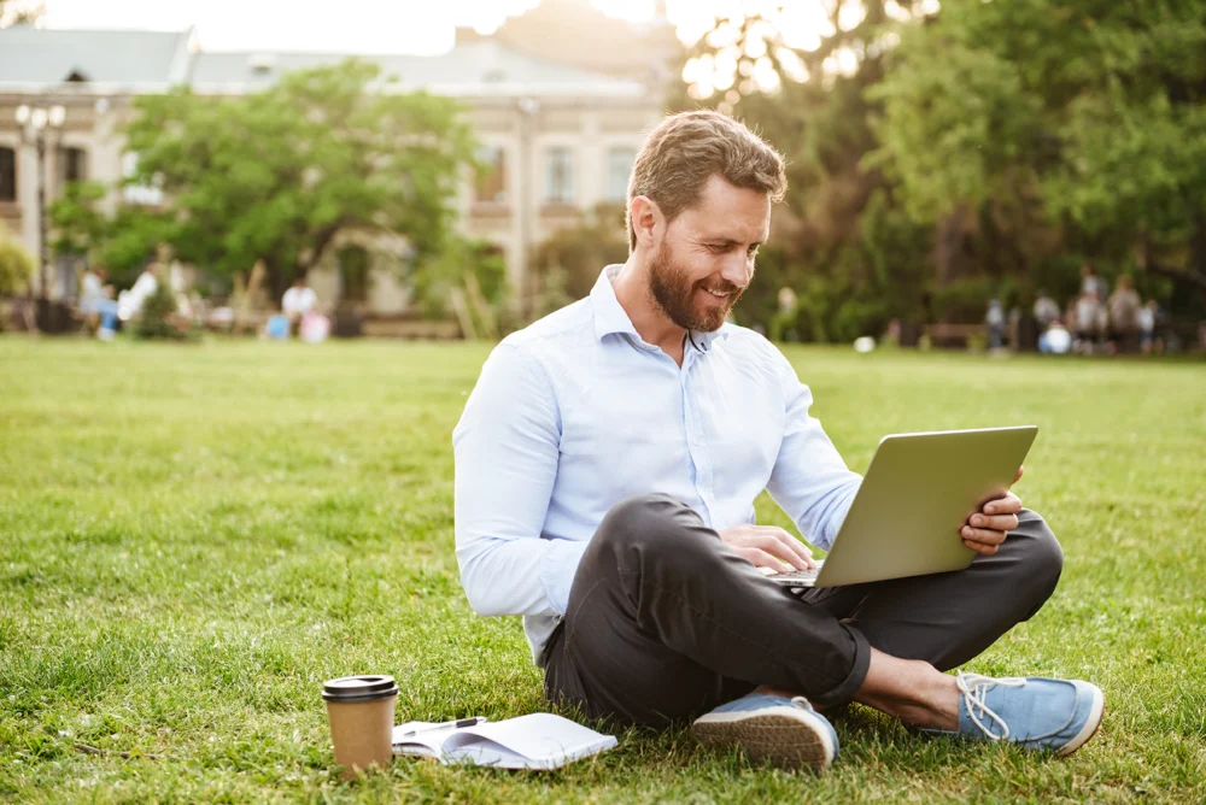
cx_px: 603
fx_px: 2346
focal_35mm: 70
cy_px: 402
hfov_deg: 28.8
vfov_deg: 19.5
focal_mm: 70
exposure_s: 1/400
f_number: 3.2
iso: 400
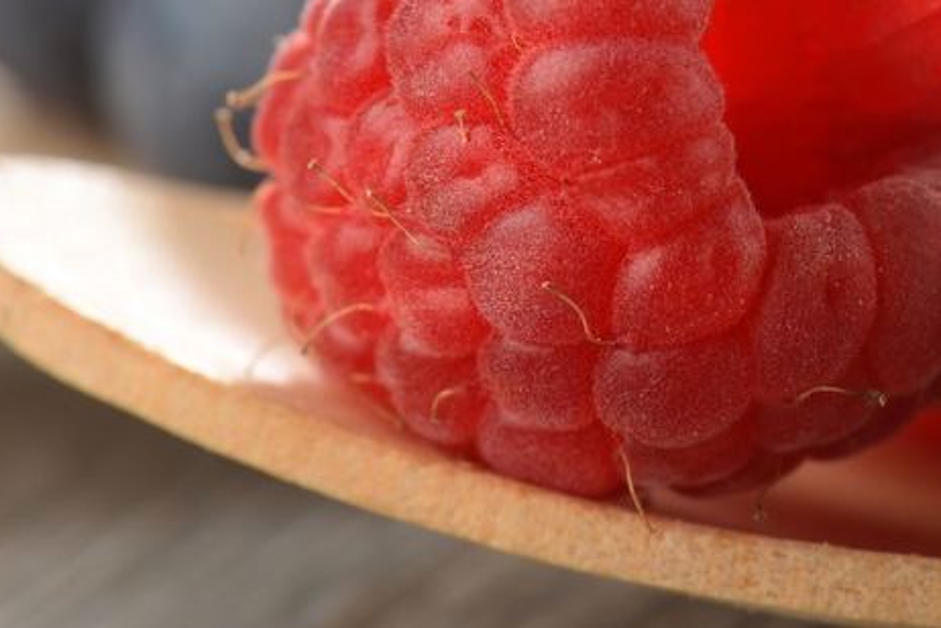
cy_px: 164
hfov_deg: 7.5
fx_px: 7135
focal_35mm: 273
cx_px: 780
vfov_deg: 5.0
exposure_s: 1/160
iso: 100
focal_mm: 105
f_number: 18
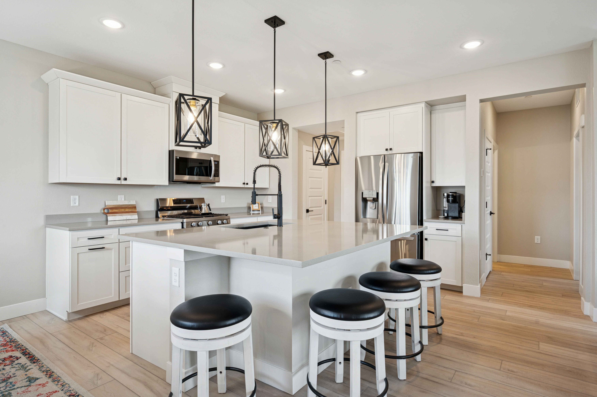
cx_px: 298
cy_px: 198
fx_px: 315
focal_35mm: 19
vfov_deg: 64.5
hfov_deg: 86.9
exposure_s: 1/30
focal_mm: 19
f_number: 9
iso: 400
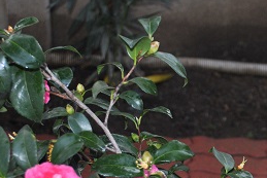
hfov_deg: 15.7
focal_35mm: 128
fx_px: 950
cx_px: 273
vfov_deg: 10.7
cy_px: 137
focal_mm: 34
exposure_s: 1/60
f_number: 5
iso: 200
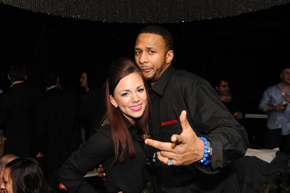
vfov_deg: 35.0
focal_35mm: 38
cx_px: 145
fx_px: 306
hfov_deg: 50.7
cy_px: 96
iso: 1100
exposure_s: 1/250
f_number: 5.6
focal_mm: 38
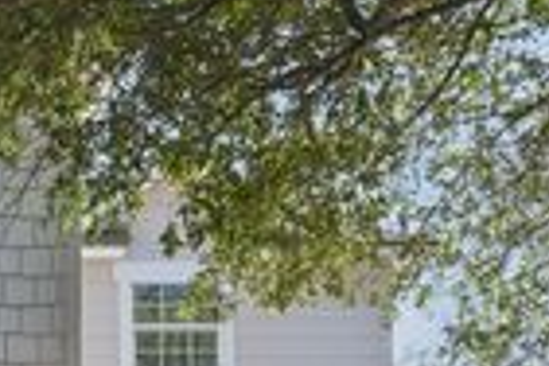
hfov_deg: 18.7
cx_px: -280
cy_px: 347
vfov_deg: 14.1
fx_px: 1464
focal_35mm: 96
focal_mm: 27
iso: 400
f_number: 8
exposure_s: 1/125
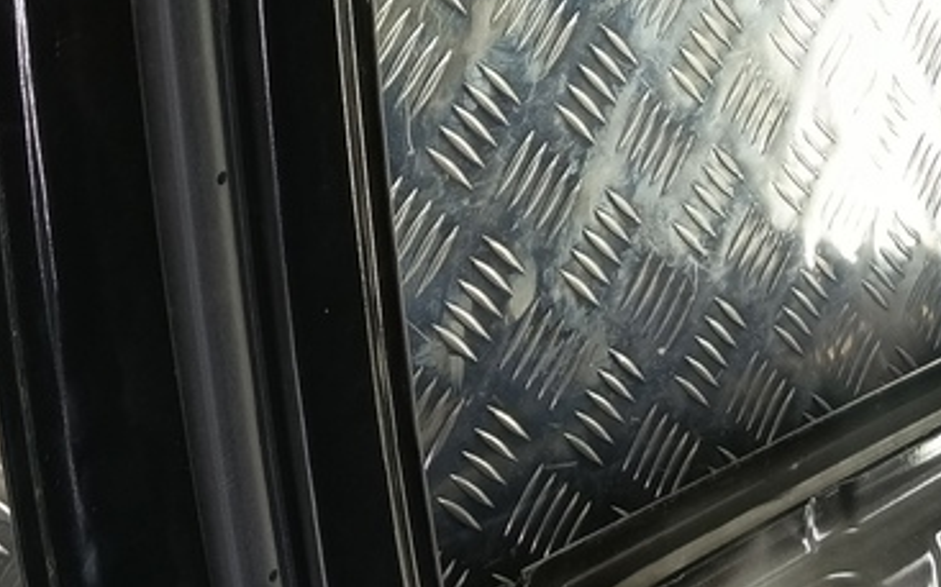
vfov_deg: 17.7
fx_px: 1743
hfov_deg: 30.0
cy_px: -205
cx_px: 641
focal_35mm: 68
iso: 145
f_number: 1.6
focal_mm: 4.11
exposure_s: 1/50
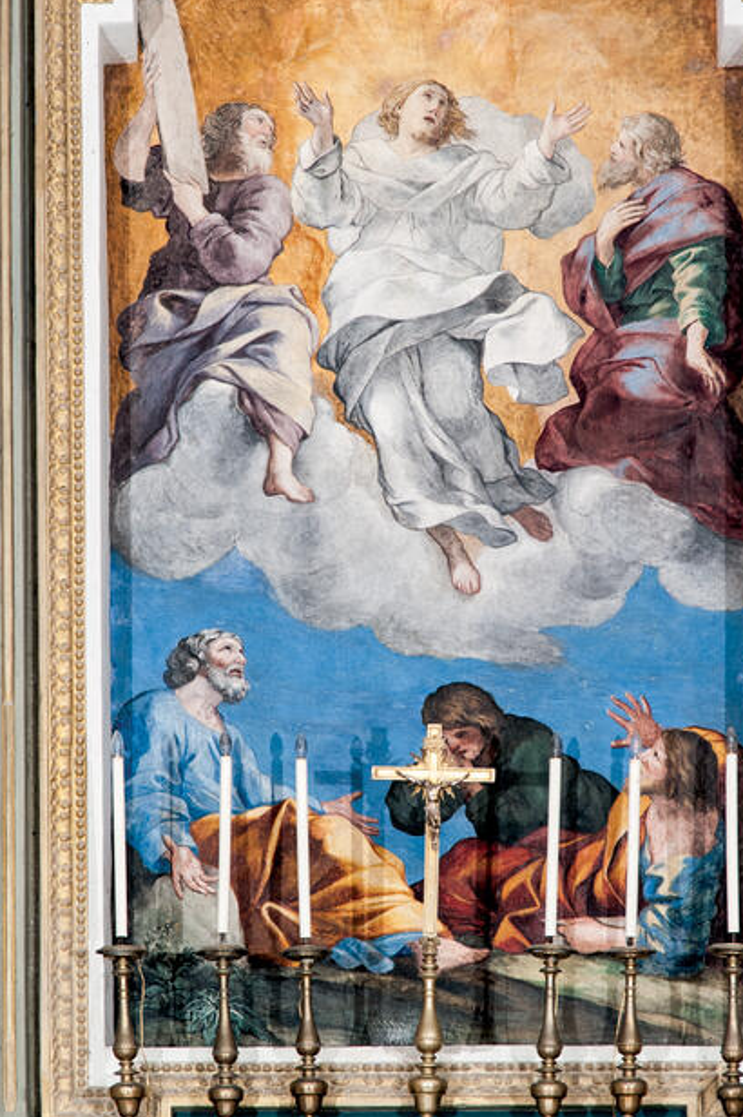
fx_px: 4308
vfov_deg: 14.8
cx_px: 415
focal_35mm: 139
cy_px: 551
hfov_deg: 9.9
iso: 400
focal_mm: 95
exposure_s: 1/5
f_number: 8
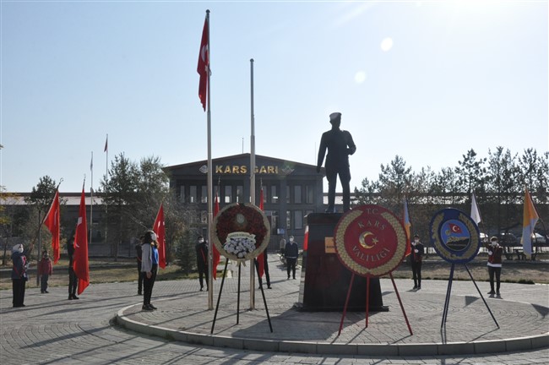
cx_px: 274
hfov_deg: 49.6
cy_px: 182
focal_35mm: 39
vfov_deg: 34.1
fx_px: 594
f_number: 18
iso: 1600
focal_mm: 26
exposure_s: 1/1250
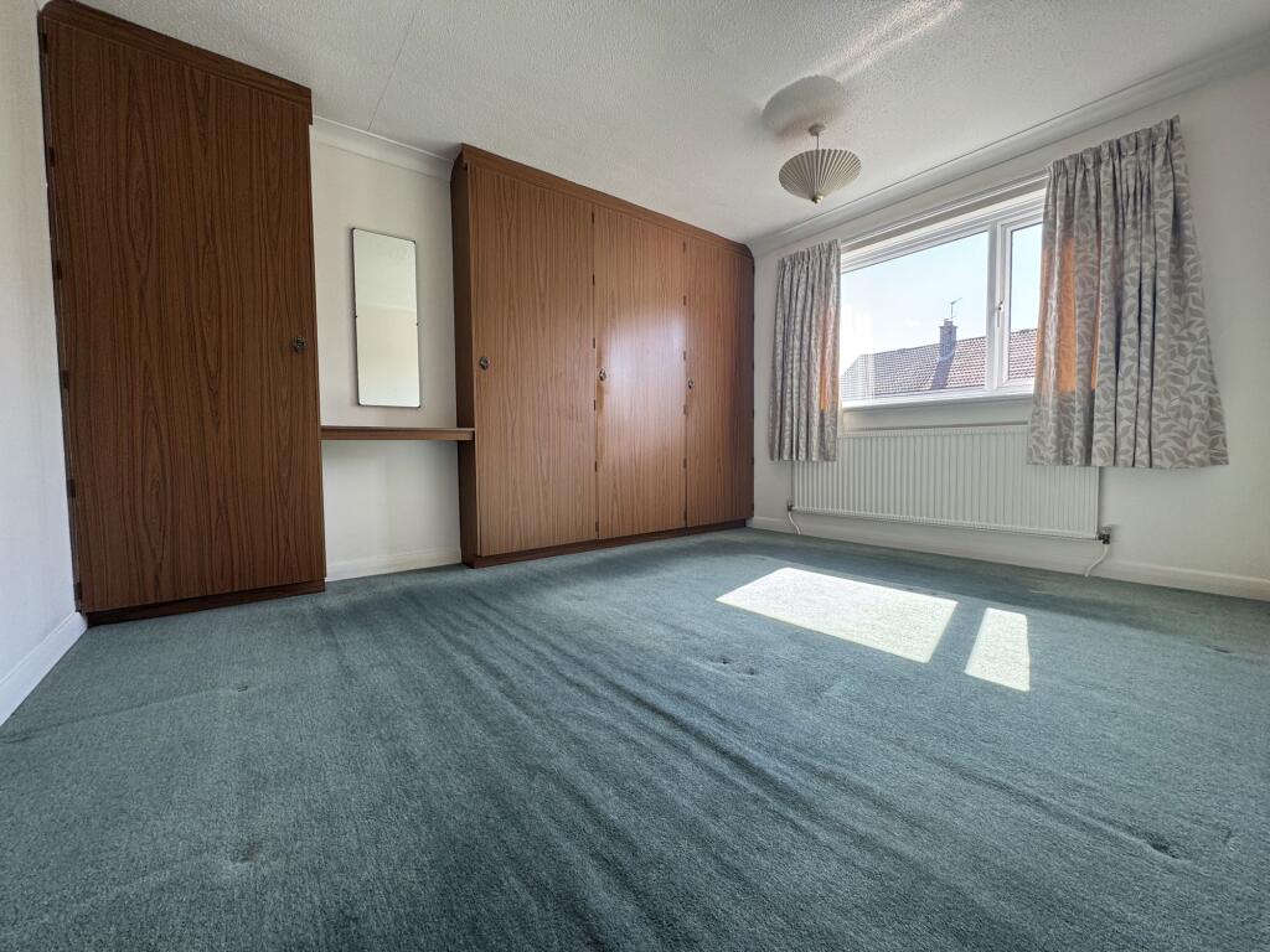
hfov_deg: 102.1
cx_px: 635
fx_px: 514
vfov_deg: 85.7
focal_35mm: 14
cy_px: 476
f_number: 2.2
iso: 50
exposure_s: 1/99
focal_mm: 2.22
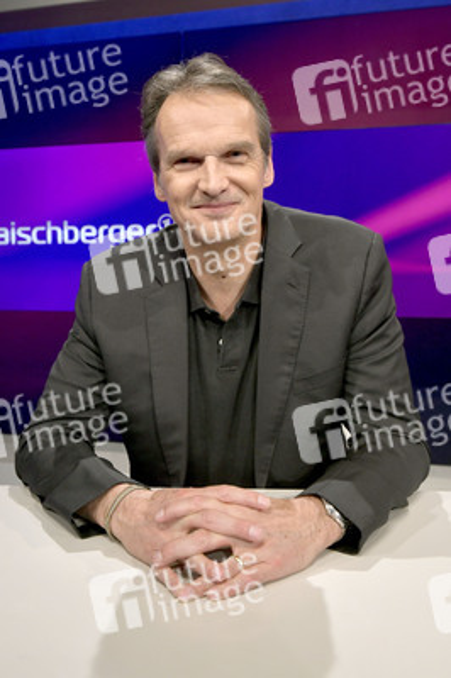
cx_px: 226
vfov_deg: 58.8
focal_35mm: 32
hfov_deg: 41.0
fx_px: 602
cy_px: 339
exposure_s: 1/200
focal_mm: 32
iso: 2000
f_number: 6.3
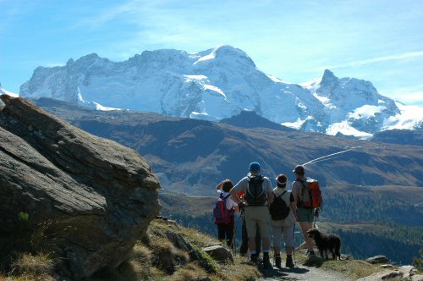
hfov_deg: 27.0
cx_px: 212
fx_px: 880
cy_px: 140
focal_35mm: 75
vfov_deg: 18.1
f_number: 13
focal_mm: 50
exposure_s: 1/160
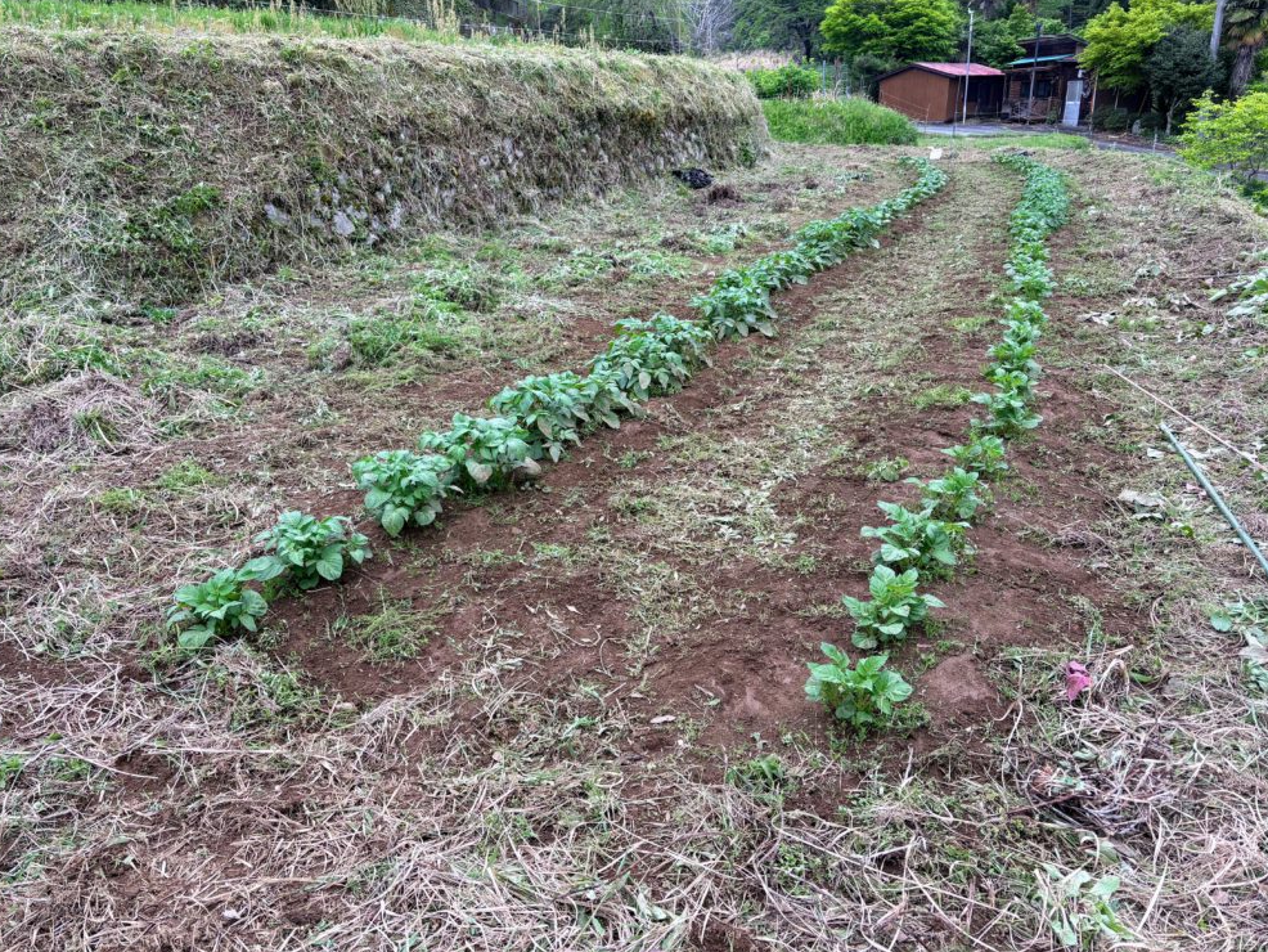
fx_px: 989
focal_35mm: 27
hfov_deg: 65.3
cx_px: 620
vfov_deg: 51.4
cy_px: 466
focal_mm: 5.96
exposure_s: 1/173
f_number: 1.6
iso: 40
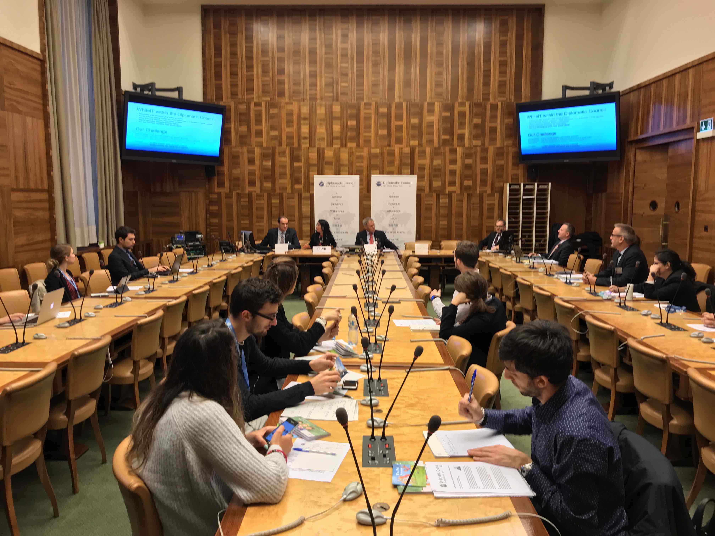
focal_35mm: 28
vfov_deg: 49.7
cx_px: 358
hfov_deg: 63.4
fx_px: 578
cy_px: 268
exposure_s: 1/50
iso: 32
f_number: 1.8
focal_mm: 3.99
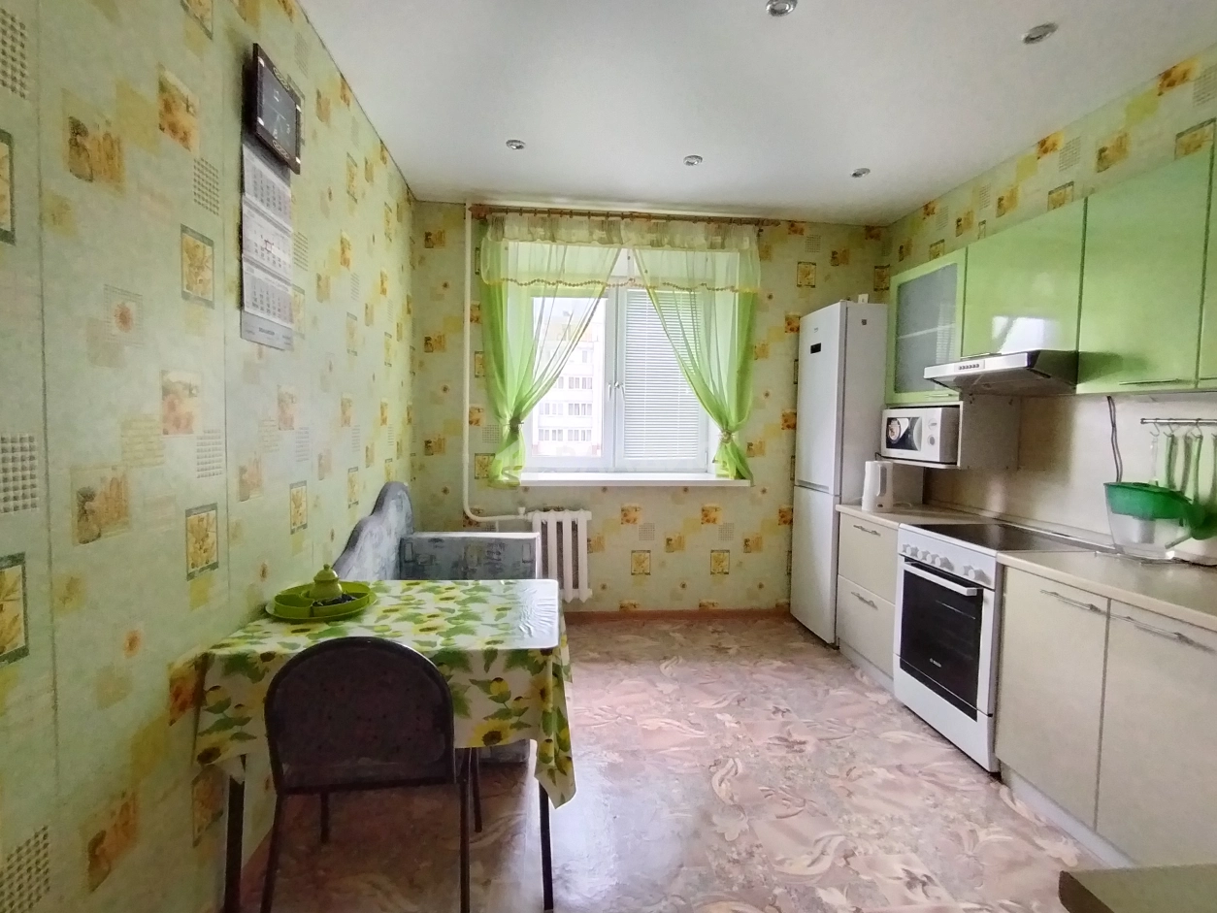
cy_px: 456
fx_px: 598
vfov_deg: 74.7
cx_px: 608
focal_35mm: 17
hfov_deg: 91.0
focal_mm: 1.42
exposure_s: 1/33.3
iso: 257
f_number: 2.2
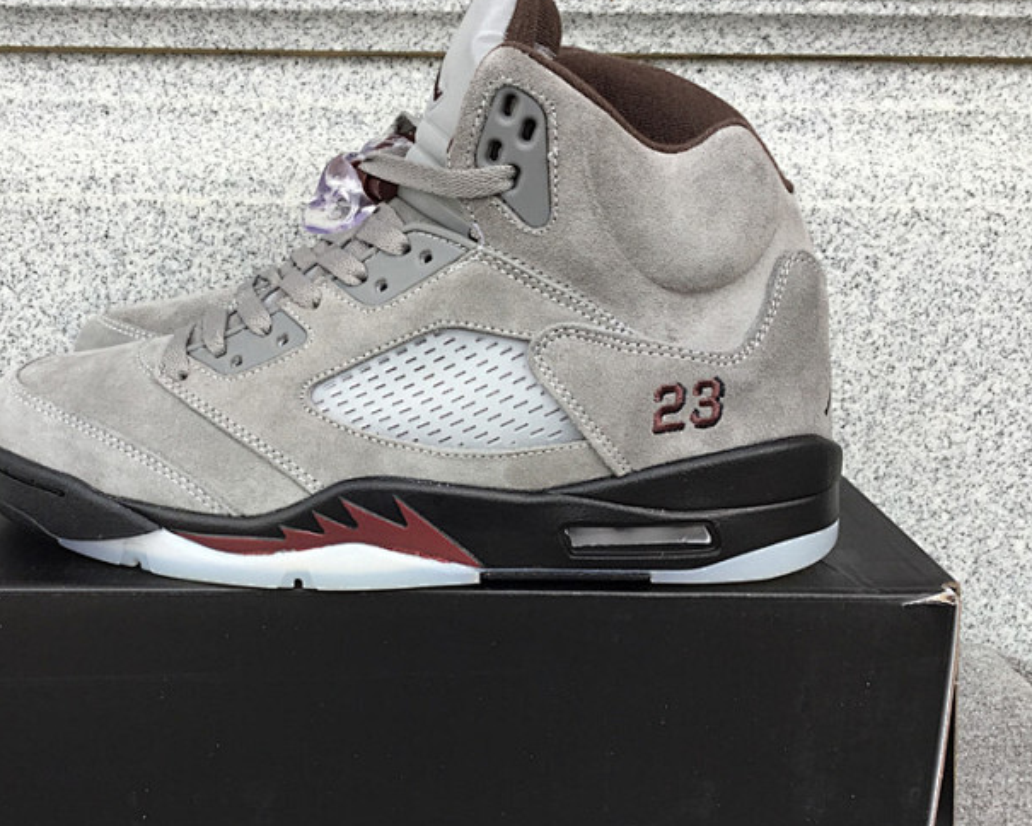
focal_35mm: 40
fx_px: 1222
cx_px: 420
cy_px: 445
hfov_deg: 45.6
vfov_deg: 37.3
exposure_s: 1/272
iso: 25
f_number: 2.4
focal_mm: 3.3
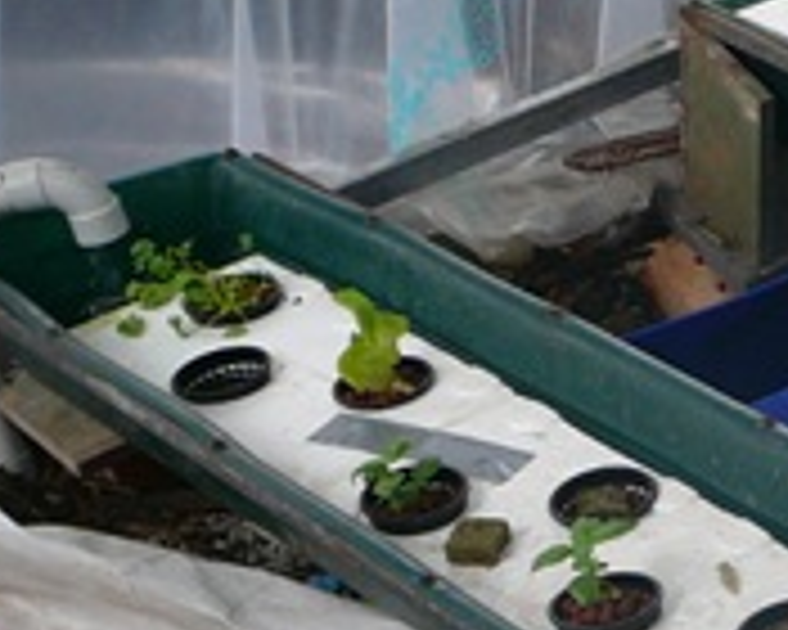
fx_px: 2915
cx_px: 1373
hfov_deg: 13.9
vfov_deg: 12.2
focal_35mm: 125
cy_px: 680
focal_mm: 5.2
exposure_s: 1/100
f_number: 2.8
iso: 80
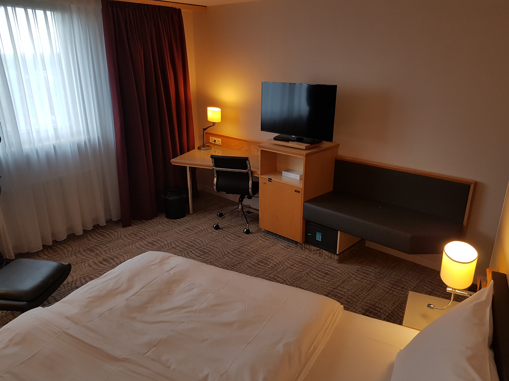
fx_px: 382
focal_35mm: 26
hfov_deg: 67.3
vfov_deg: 53.1
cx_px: 254
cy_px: 190
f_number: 1.7
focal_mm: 4.2
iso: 80
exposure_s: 1/50
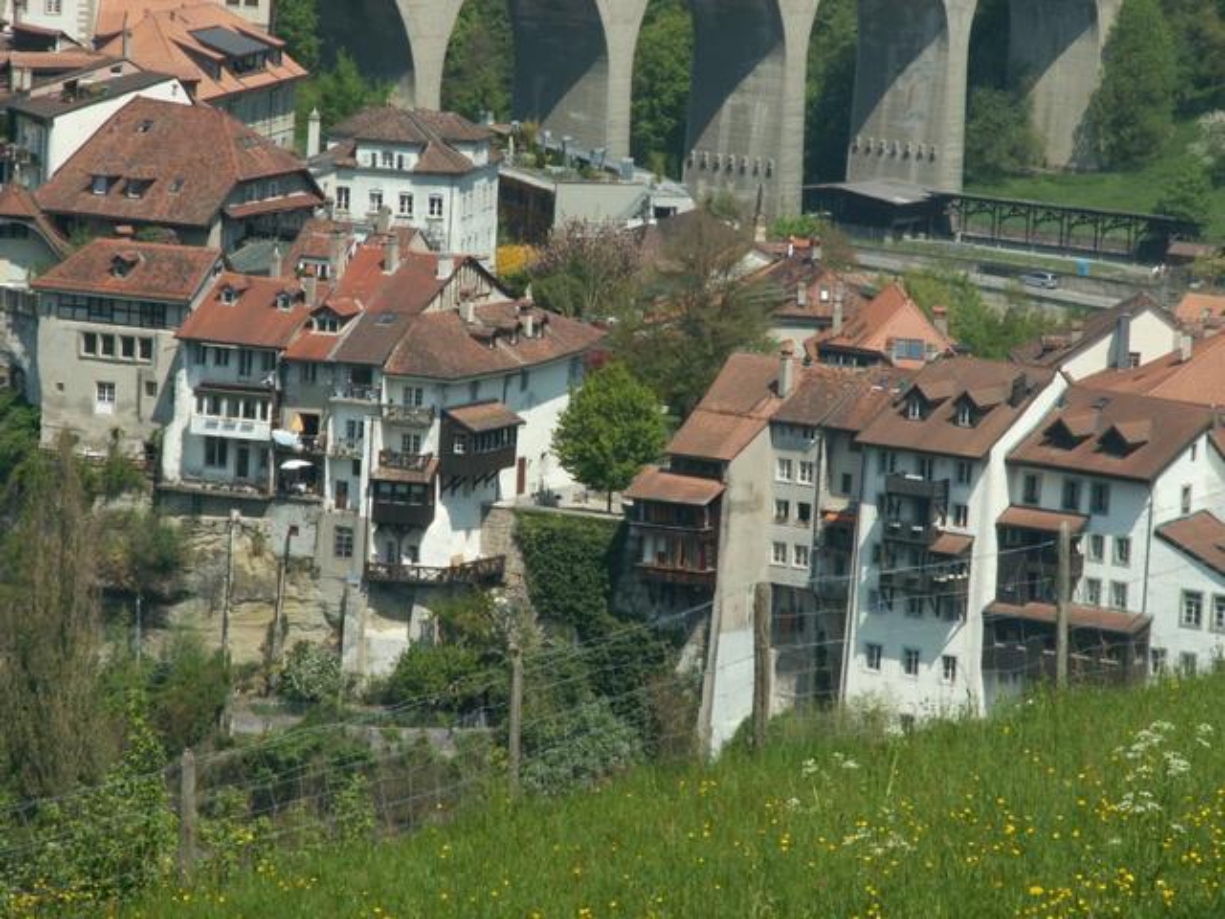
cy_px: 460
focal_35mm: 186
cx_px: 612
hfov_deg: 10.6
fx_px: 6582
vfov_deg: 8.0
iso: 50
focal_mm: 30.43
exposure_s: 1/160
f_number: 8
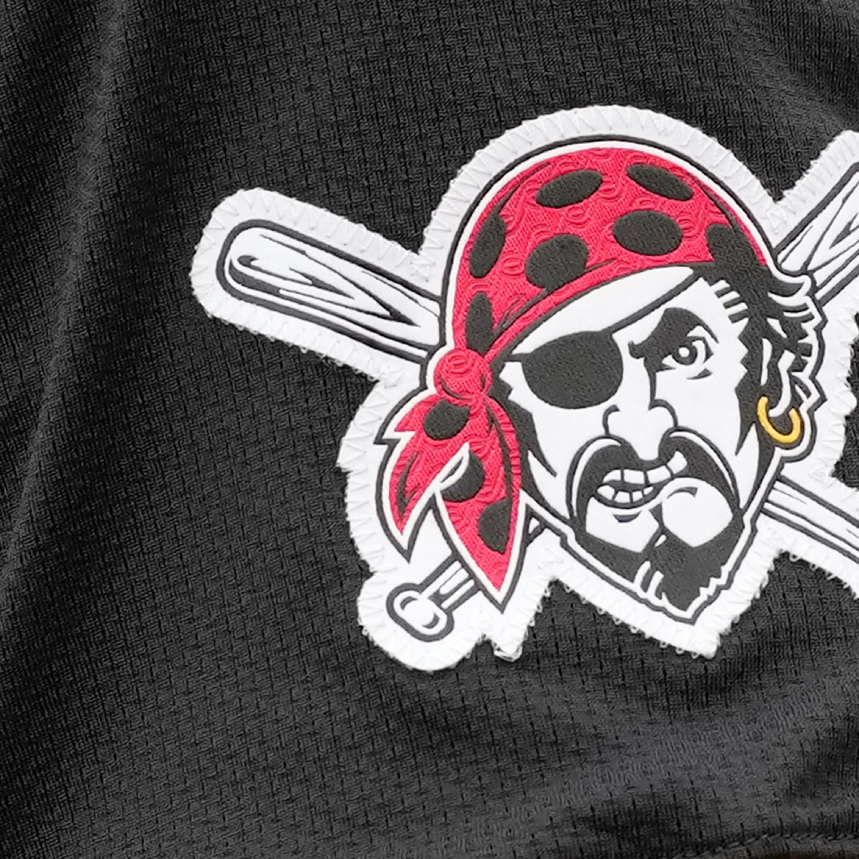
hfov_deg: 2.1
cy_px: 570
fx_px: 23274
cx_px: 517
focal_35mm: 829
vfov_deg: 2.1
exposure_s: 1/3200
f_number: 4
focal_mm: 300
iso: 1250
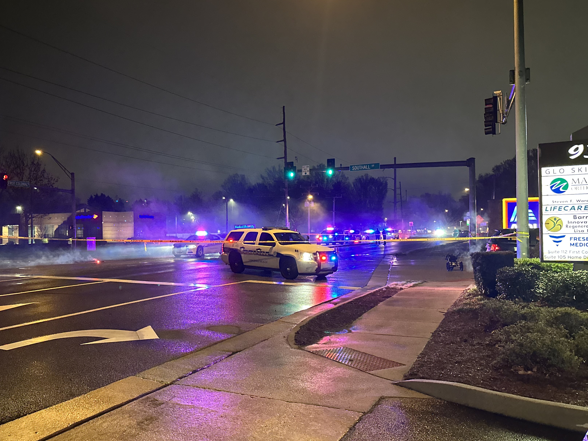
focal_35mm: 30
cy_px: 225
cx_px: 224
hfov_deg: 59.3
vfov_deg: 46.8
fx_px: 510
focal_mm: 6.86
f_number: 1.78
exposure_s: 1/40
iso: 1000
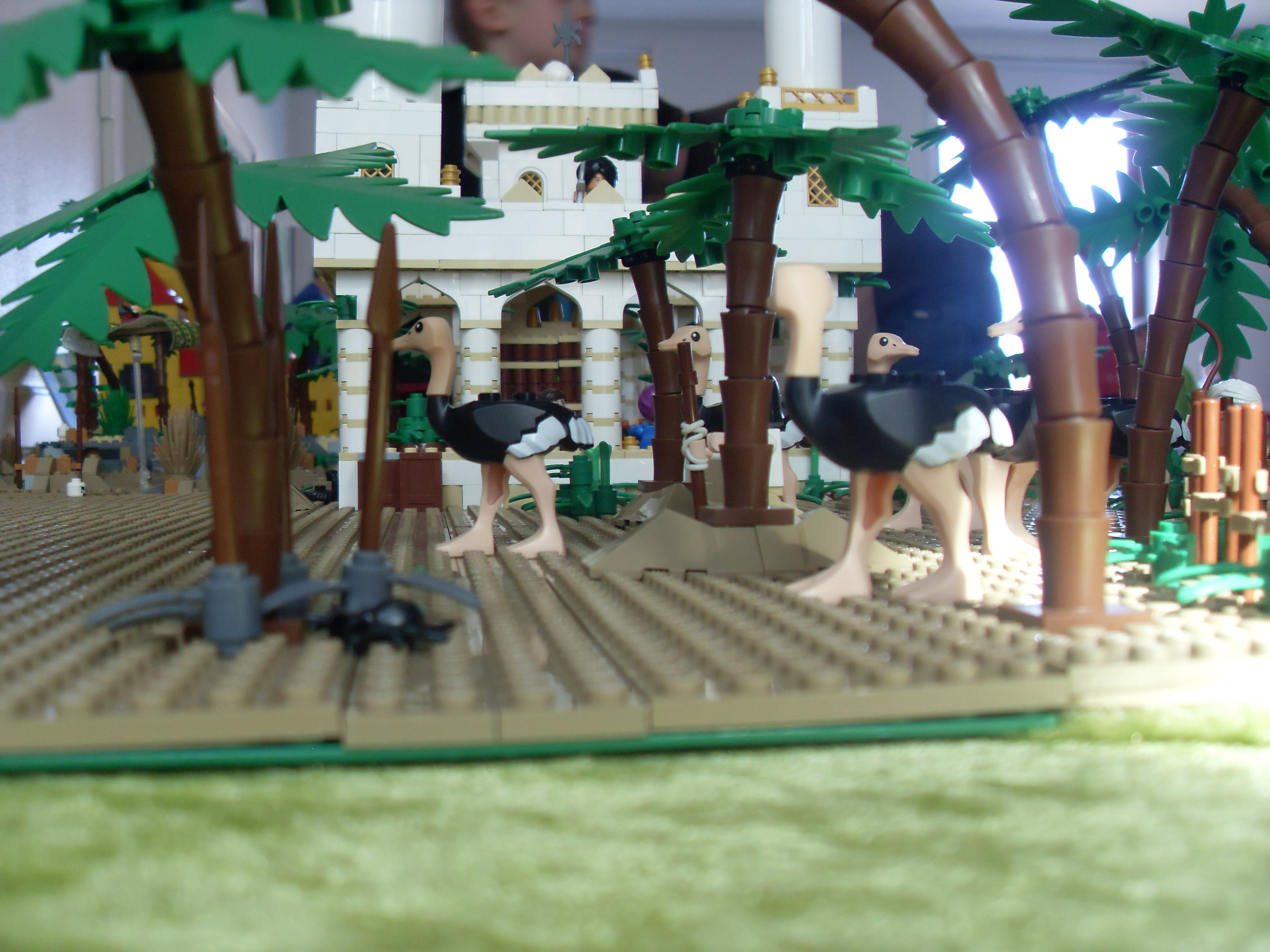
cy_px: 476
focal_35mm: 37
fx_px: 1357
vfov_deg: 38.7
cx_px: 635
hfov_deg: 50.1
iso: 160
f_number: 2.8
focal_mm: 6.3
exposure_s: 1/45
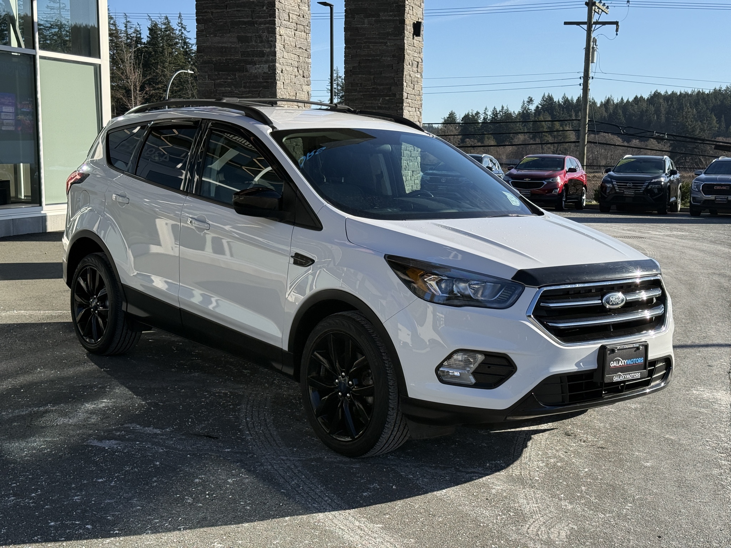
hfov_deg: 39.7
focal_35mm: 48
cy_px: 274
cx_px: 366
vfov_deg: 30.3
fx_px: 1014
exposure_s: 1/4098
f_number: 1.78
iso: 80
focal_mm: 6.76
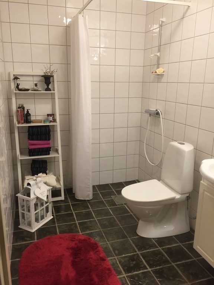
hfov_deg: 48.2
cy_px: 142
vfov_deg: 61.7
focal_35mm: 29
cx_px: 107
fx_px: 239
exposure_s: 1/33
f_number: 2.2
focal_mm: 4.15
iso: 125
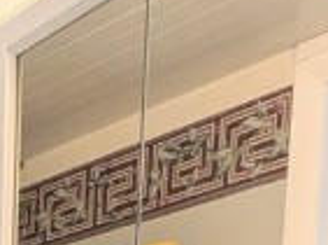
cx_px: -114
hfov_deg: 17.9
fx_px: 964
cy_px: 674
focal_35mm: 102
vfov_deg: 10.9
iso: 99
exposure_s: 1/30
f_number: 2.2
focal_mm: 1.83
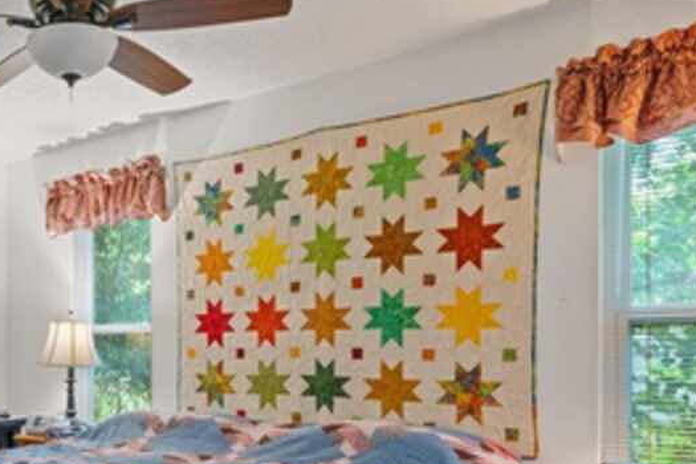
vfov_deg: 33.3
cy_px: 365
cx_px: 46
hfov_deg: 44.3
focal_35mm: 39
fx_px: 754
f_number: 11
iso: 250
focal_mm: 16
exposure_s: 5
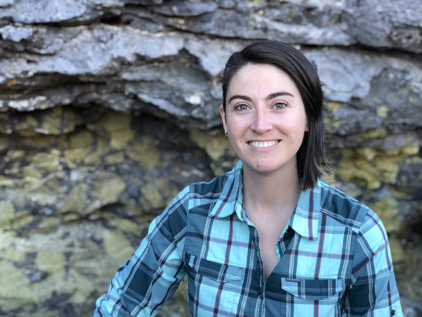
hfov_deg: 36.8
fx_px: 634
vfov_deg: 28.0
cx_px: 211
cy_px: 158
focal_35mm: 52
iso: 32
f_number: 2.4
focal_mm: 6
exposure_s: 1/60
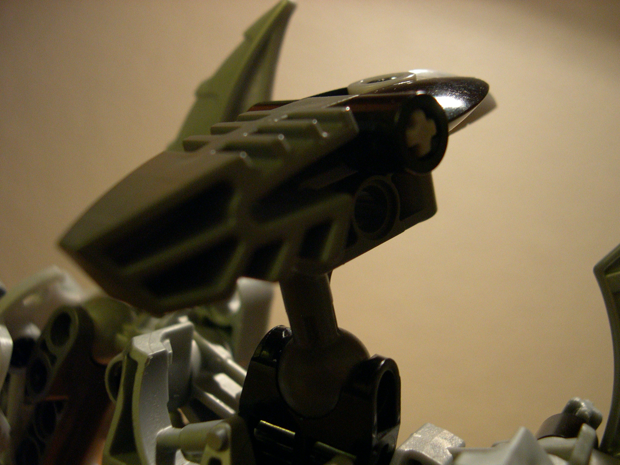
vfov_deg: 37.7
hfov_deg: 49.0
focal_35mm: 38
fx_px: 681
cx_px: 310
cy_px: 232
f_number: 2.8
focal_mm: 8
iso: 400
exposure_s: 1/39.6
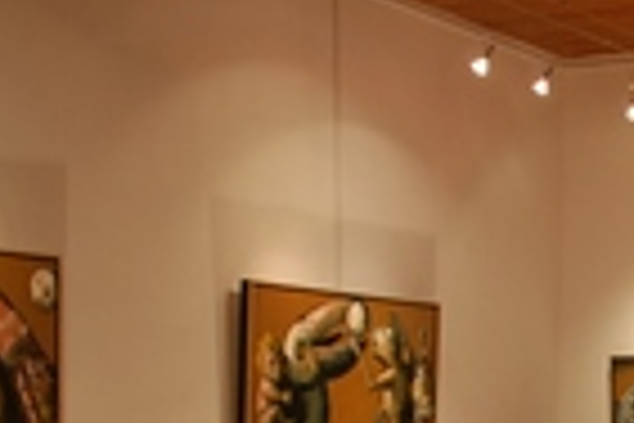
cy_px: 644
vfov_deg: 13.4
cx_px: 760
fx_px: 1691
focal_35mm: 96
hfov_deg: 19.9
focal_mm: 18
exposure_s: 1/50
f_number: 3.5
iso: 200
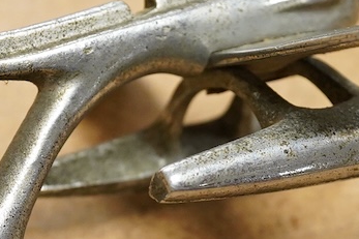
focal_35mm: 146
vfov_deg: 9.4
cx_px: 210
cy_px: 160
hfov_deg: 14.1
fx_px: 1455
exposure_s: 1/200
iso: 2500
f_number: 8
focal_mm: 30
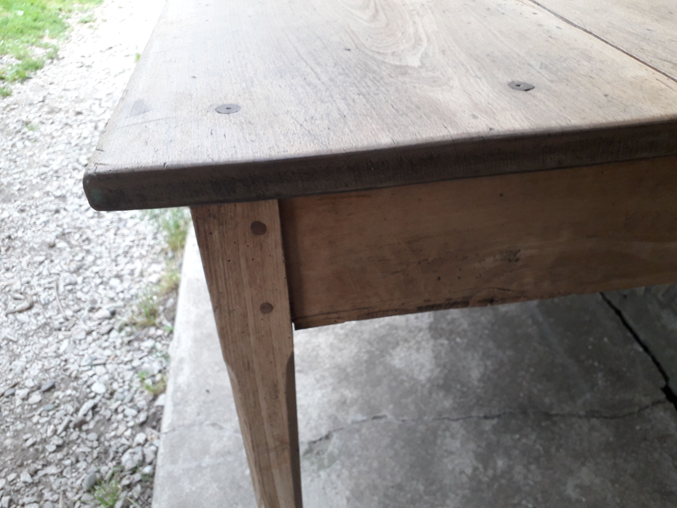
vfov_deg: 51.4
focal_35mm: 27
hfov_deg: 65.3
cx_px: 338
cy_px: 254
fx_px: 528
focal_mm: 3.6
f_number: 1.9
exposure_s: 1/50
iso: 100
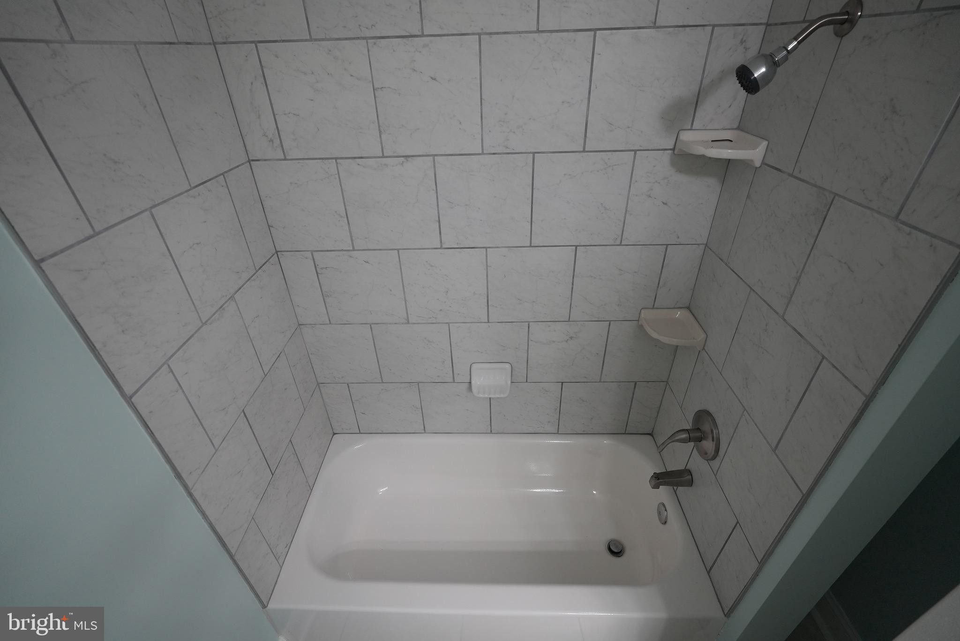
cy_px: 320
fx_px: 440
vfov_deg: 72.1
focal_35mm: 16
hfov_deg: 95.0
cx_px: 480
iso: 1250
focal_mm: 16.5
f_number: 4
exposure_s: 1/160
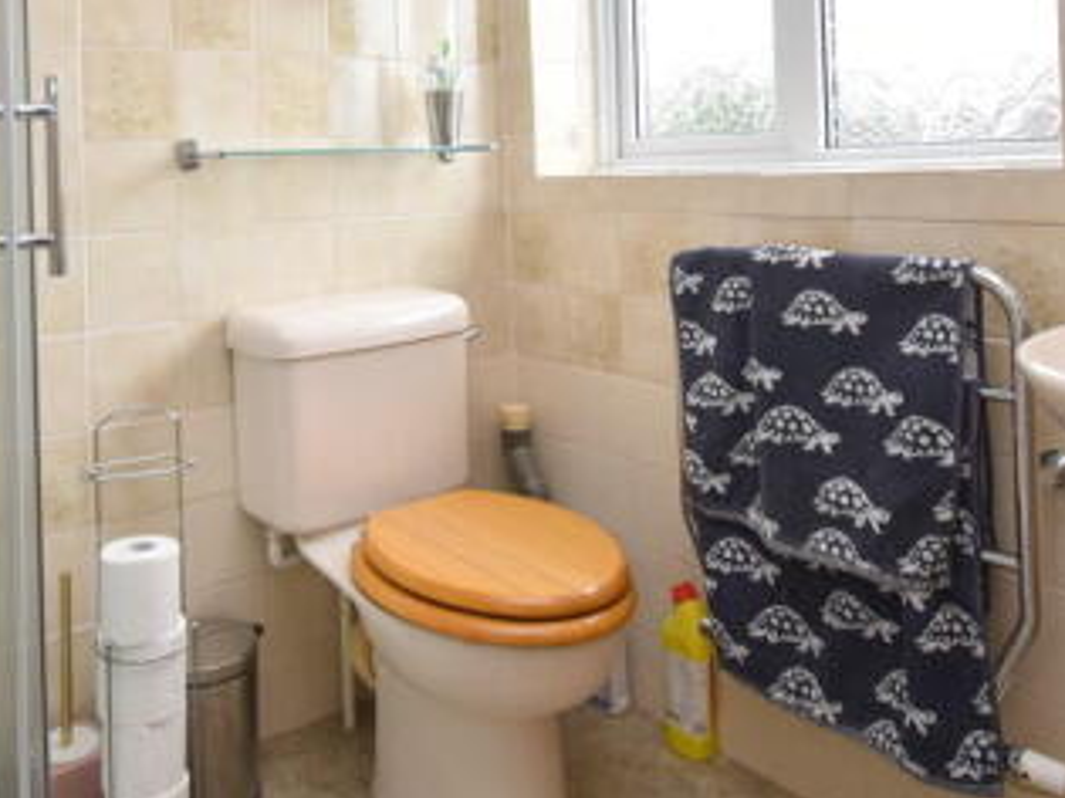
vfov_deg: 44.6
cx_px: 407
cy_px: 167
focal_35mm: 30
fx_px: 923
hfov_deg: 59.3
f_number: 5
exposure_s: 1/200
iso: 220
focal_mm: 10
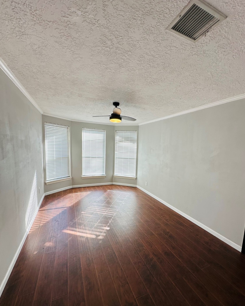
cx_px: 124
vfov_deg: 96.7
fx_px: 136
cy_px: 162
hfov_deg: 84.0
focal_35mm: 15
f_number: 2.2
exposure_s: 1/120
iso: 64
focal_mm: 2.22
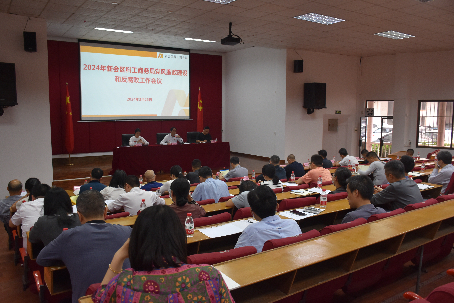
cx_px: 227
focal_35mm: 30
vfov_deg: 43.6
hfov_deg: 61.9
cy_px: 152
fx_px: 378
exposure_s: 1/60
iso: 800
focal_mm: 20
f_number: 4
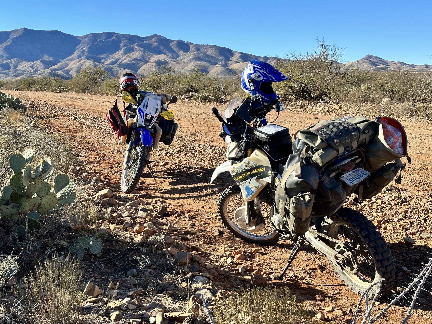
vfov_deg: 30.3
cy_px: 162
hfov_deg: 39.7
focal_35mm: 48
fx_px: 599
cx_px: 216
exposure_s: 1/2114
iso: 64
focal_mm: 6.86
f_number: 1.78
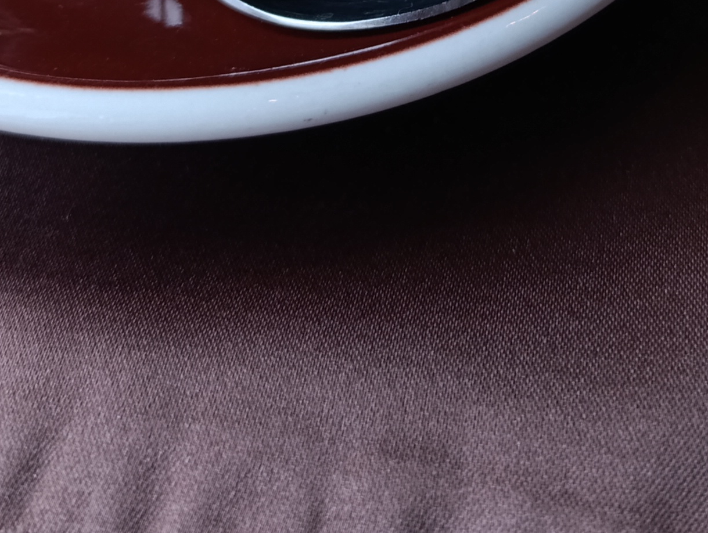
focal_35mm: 77
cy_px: -264
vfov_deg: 17.3
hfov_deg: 25.0
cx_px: 534
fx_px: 1577
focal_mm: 6.14
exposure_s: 1/100
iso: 320
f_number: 1.6
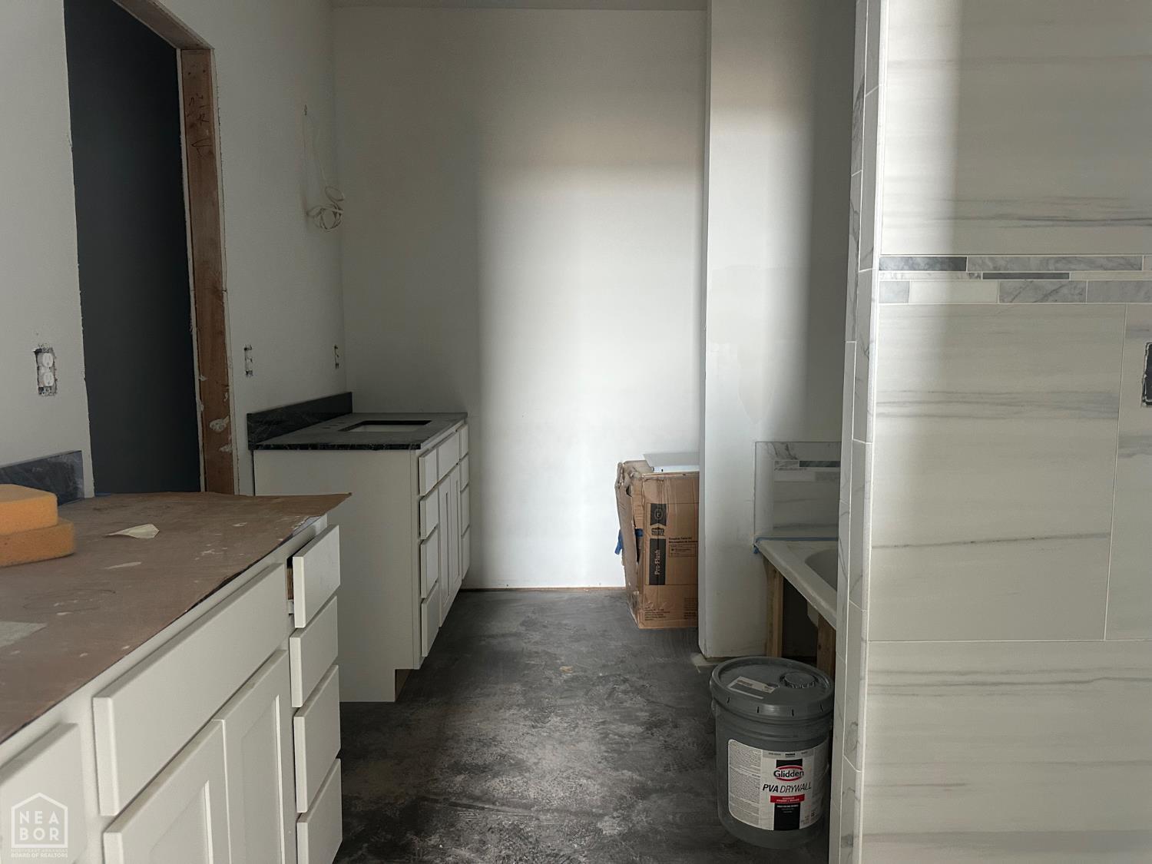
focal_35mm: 24
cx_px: 576
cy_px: 432
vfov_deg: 56.8
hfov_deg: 71.6
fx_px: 799
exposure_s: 1/60
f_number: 1.78
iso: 320
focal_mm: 6.86
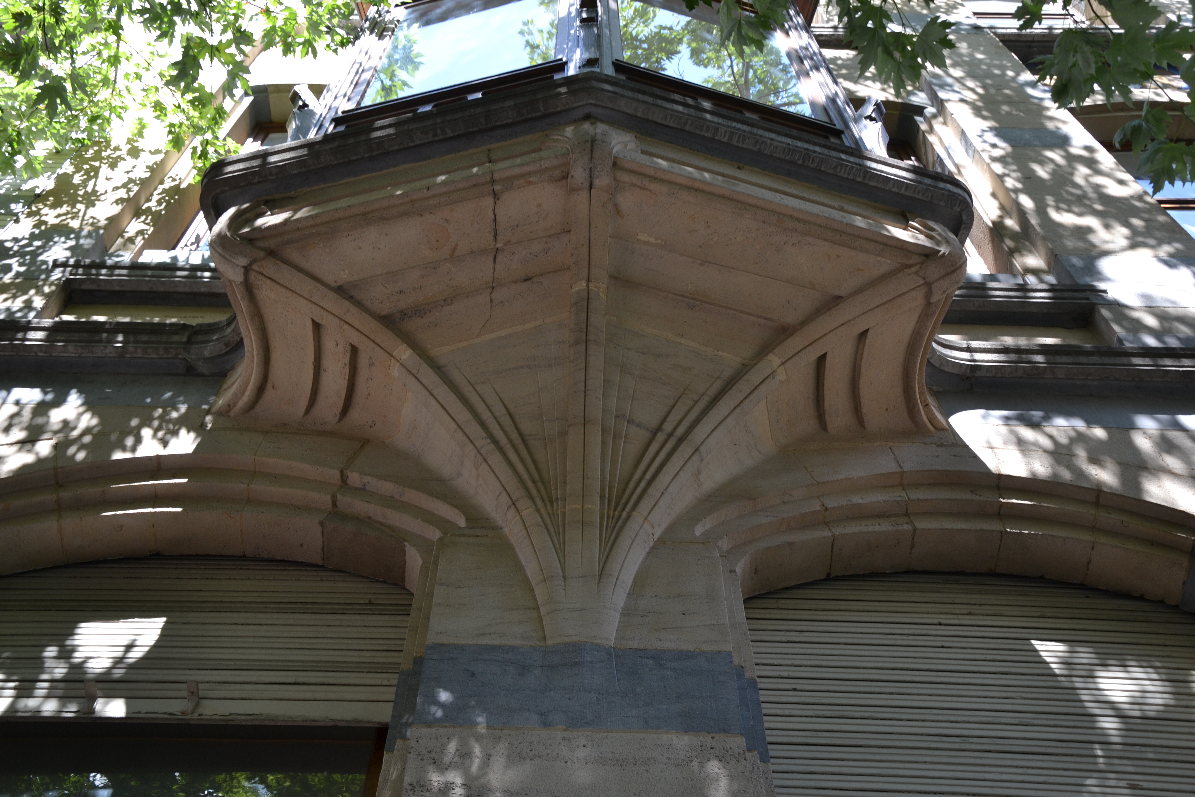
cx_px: 598
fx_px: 1593
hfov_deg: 41.1
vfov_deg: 28.1
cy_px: 398
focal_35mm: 48
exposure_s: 1/125
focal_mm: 32
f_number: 5.6
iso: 180
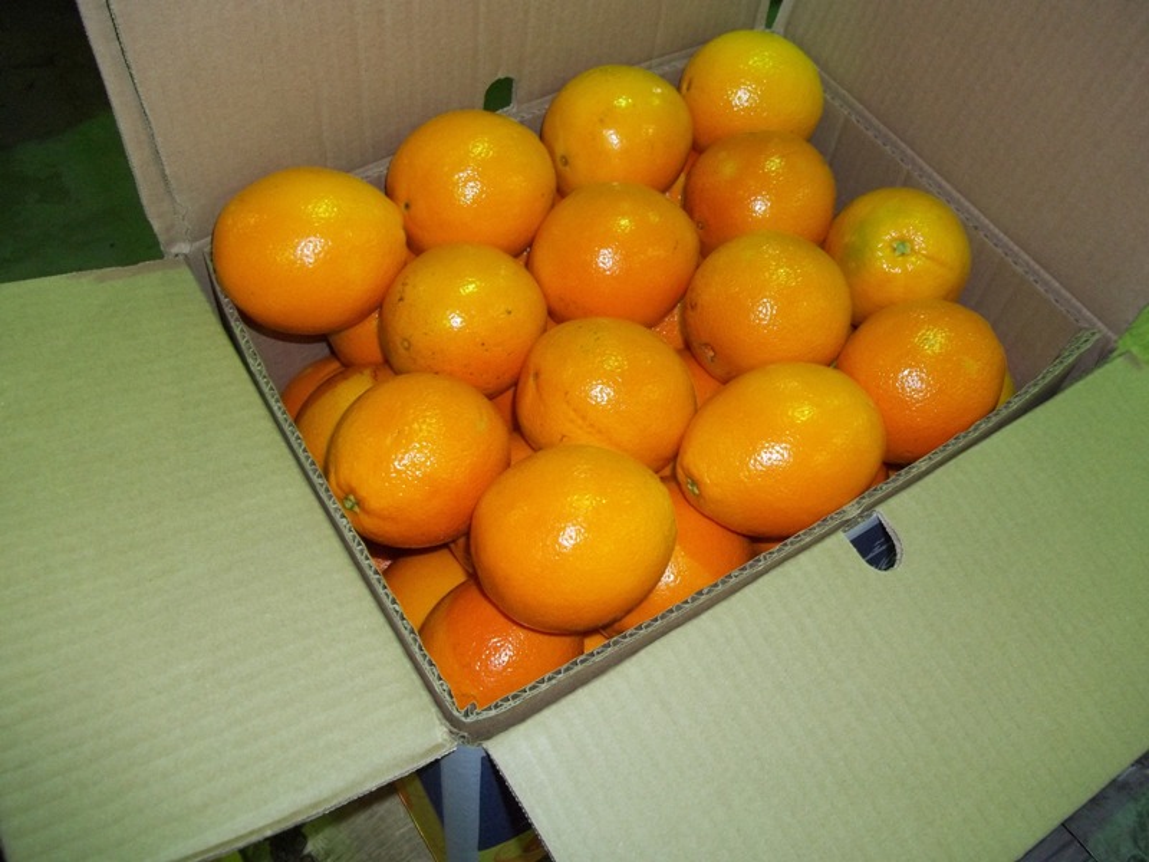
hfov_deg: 56.8
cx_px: 574
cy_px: 431
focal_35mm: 32
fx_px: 1062
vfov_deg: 44.2
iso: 160
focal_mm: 5.7
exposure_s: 1/30
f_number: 2.9
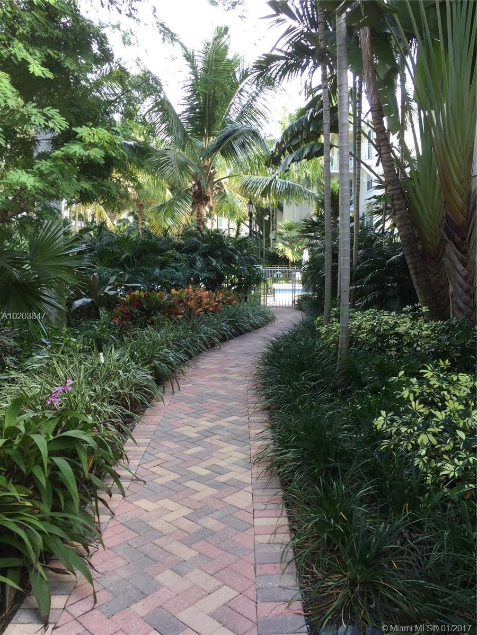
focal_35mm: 29
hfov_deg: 48.2
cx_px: 238
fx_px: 533
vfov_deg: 61.7
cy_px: 318
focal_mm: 4.15
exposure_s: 1/120
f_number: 2.2
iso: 32
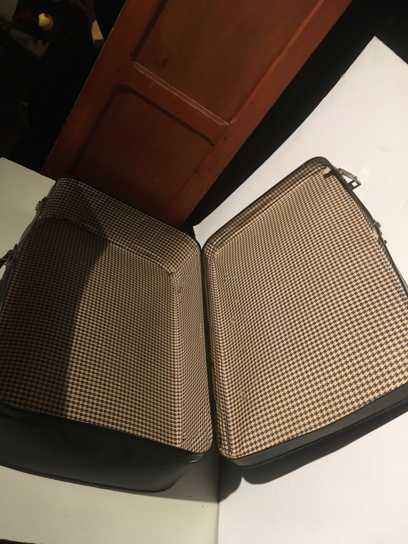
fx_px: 456
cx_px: 204
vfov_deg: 61.7
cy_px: 272
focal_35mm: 29
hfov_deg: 48.2
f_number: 2.2
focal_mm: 4.15
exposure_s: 1/33
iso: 125
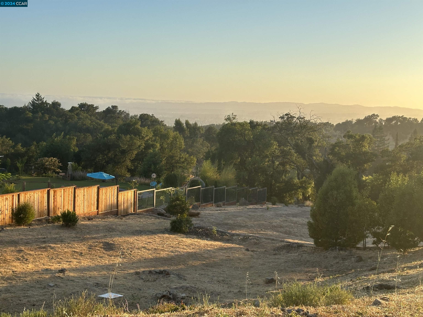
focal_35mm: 48
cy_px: 158
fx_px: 587
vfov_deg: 30.3
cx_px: 212
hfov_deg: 39.7
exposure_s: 1/1992
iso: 64
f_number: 1.78
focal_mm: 6.86
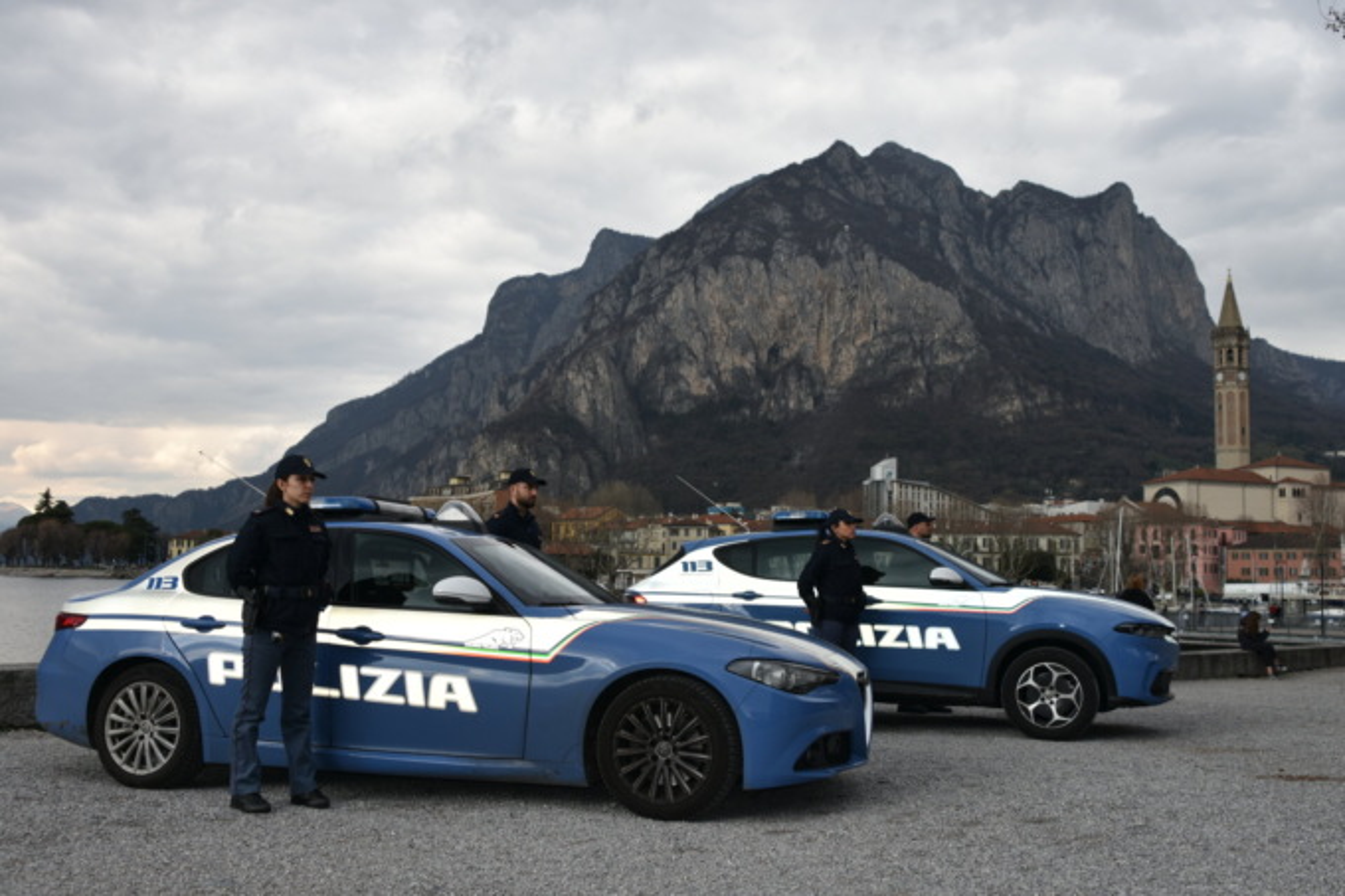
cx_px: 672
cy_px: 448
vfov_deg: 41.7
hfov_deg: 59.5
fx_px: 1177
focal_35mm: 32
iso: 100
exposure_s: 1/250
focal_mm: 21
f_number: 5.6
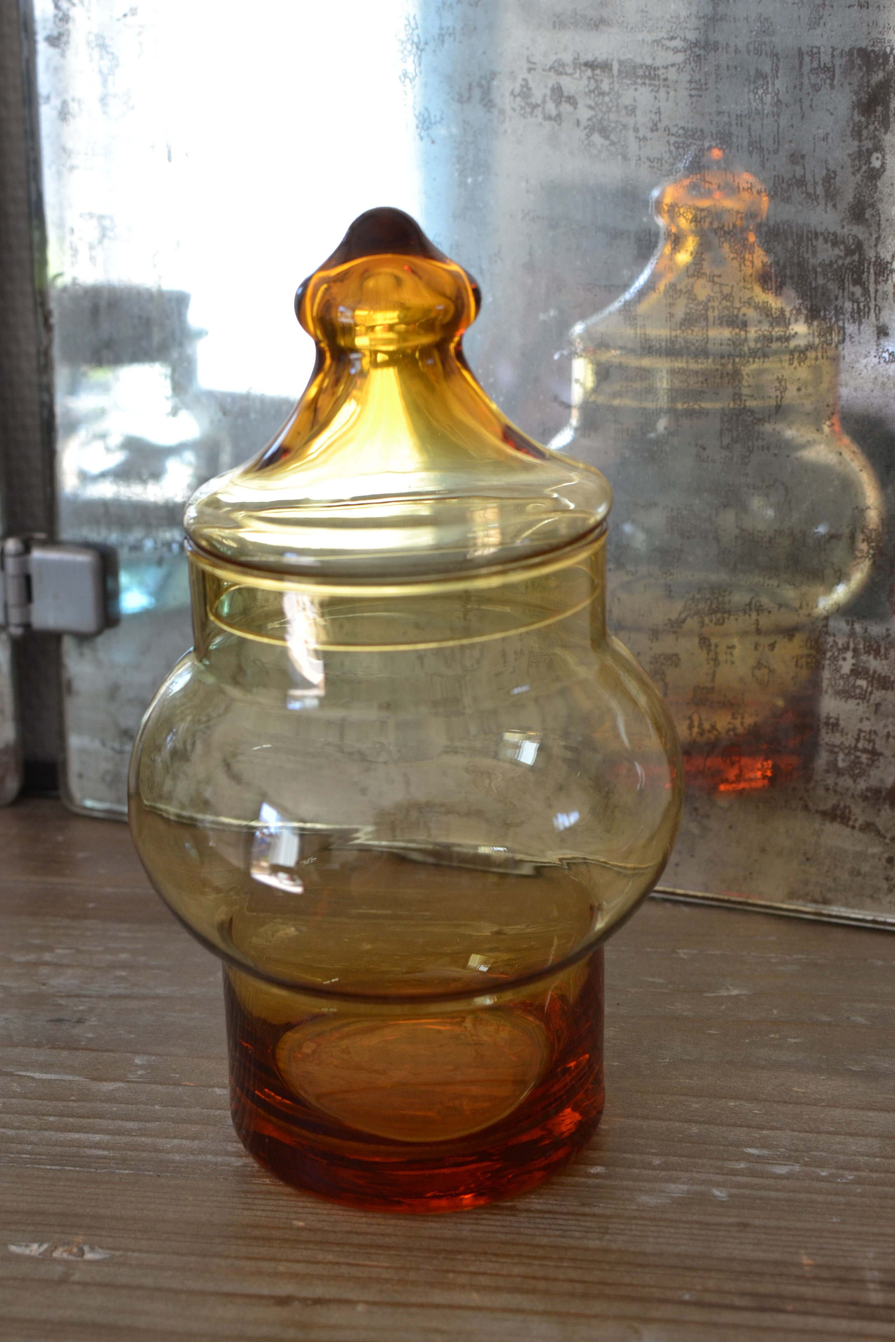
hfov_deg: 25.8
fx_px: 1958
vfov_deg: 37.9
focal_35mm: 52
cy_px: 671
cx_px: 448
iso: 400
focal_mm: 35
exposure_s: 1/100
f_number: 5
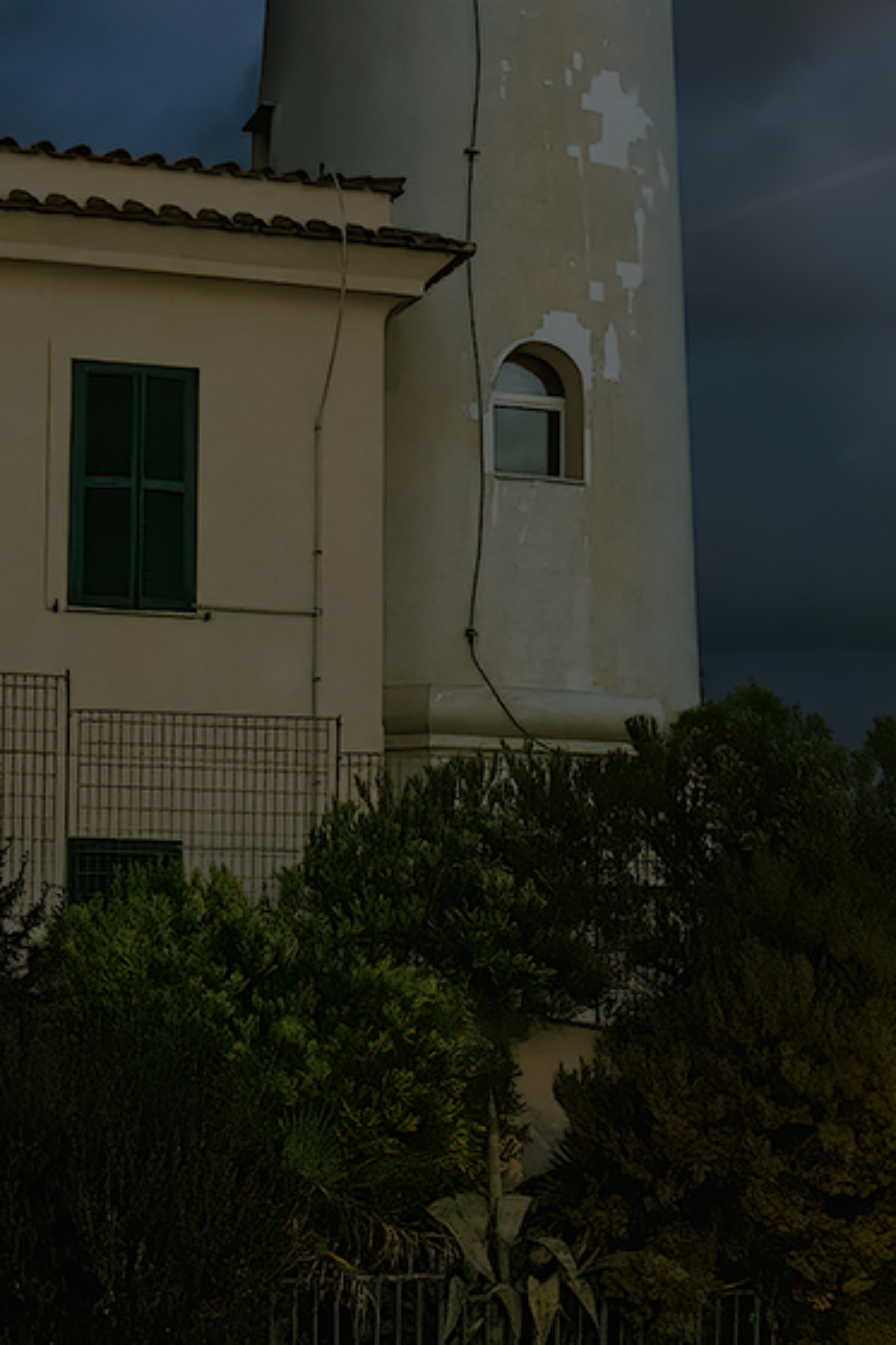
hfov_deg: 15.6
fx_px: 3150
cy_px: 761
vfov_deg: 24.1
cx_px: 1076
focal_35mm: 84
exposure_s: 1/8
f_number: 13
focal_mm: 21
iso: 1250
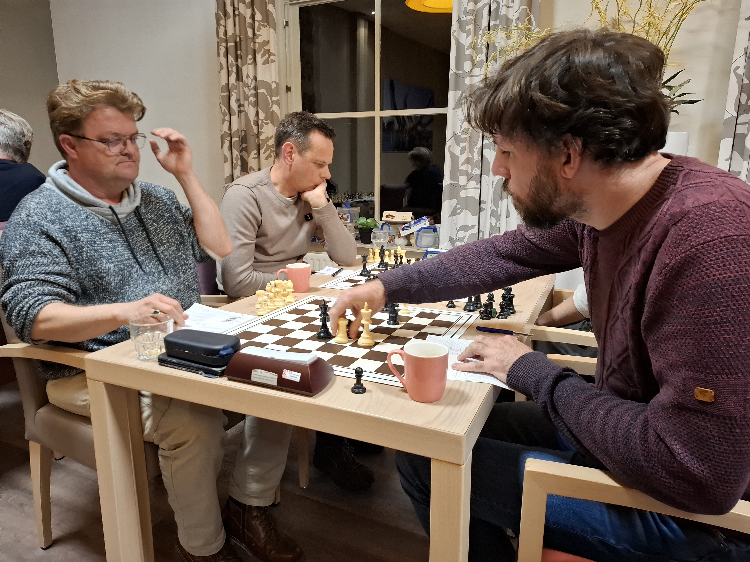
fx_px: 498
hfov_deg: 73.9
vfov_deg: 58.9
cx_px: 375
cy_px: 281
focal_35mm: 23
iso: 320
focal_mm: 5.54
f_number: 1.8
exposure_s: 1/33
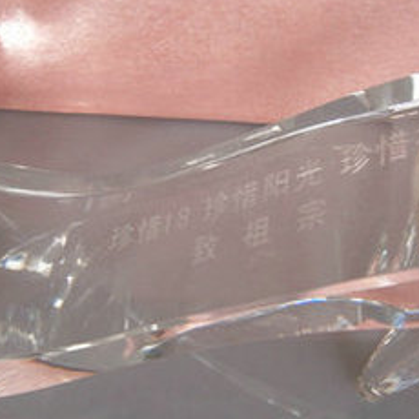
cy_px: 208
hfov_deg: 26.4
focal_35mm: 65
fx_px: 890
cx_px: 160
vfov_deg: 26.5
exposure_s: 1/30
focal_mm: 4.7
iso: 100
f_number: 2.8
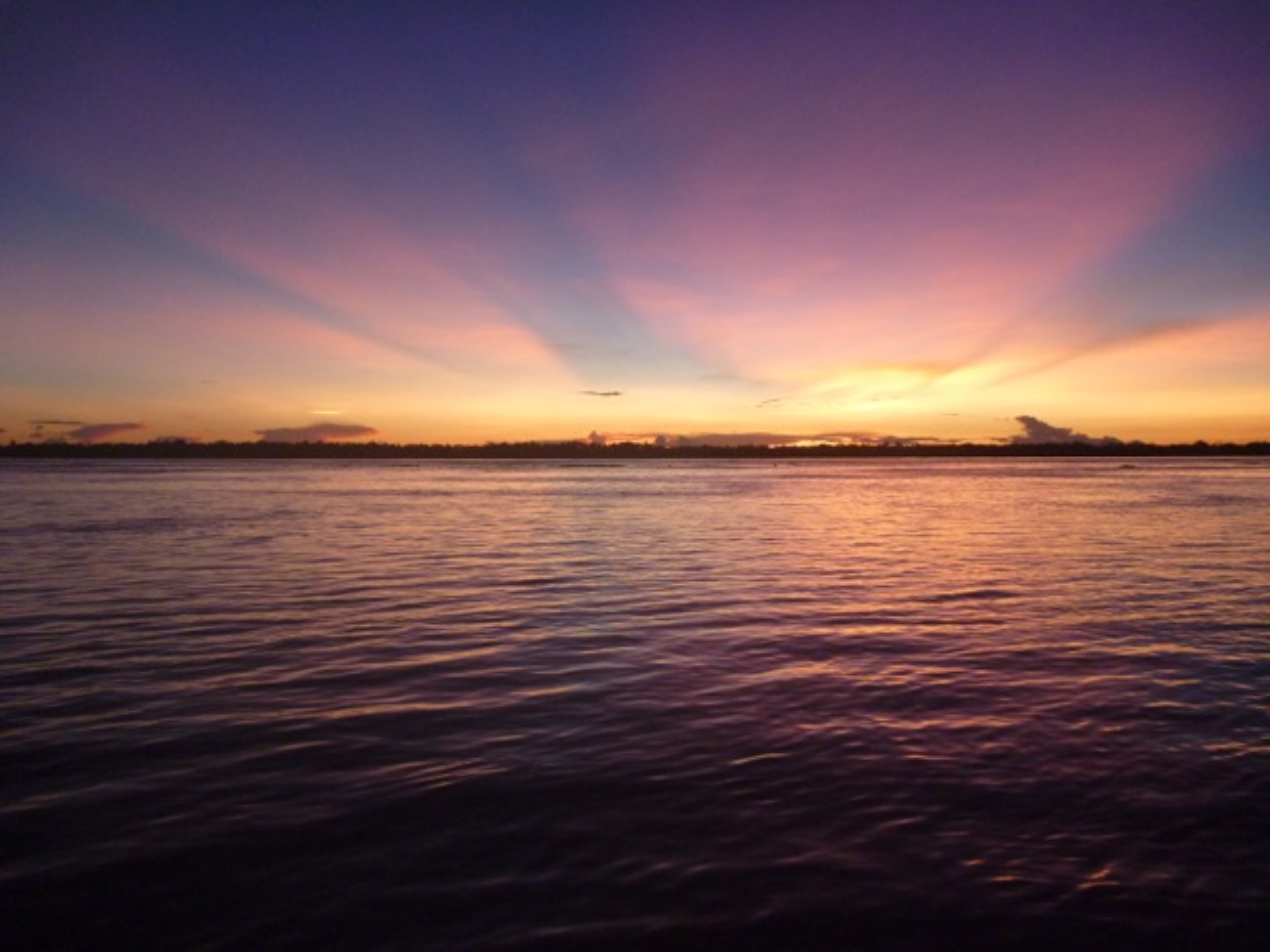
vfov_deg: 49.7
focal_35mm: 28
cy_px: 476
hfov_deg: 63.4
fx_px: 1027
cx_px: 635
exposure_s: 1/60
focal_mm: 4.9
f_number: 3.3
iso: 250
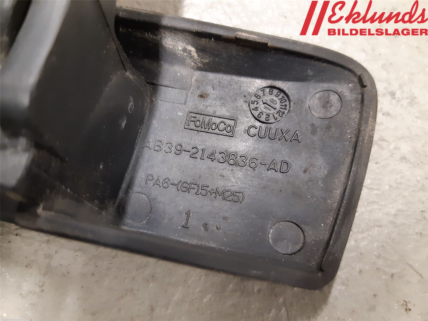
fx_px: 321
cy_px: 160
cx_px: 214
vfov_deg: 53.1
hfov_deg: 67.3
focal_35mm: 26
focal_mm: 3.93
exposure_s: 1/25
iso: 250
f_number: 1.7
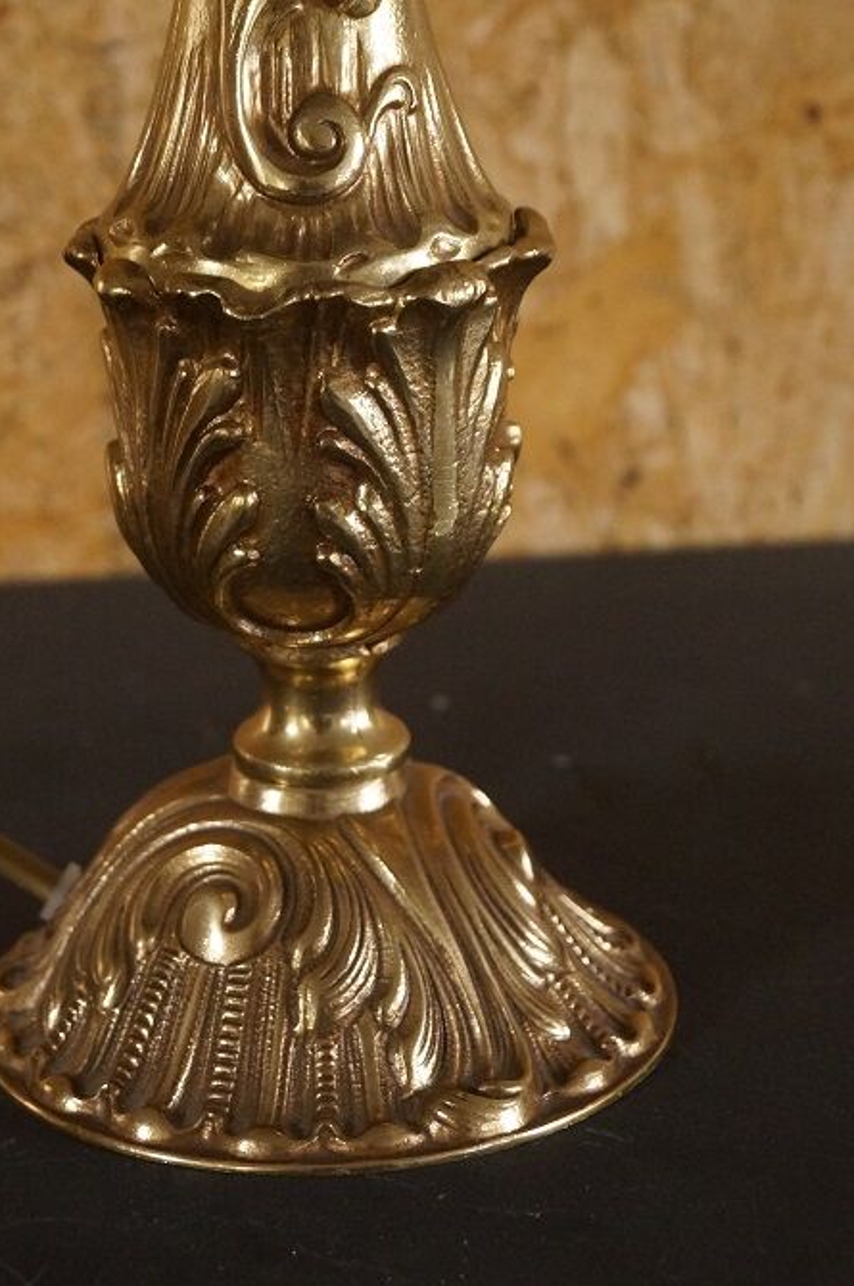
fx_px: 3924
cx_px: 375
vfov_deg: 18.6
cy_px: 483
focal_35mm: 110
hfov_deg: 12.4
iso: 1600
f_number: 5.6
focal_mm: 50
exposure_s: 1/40
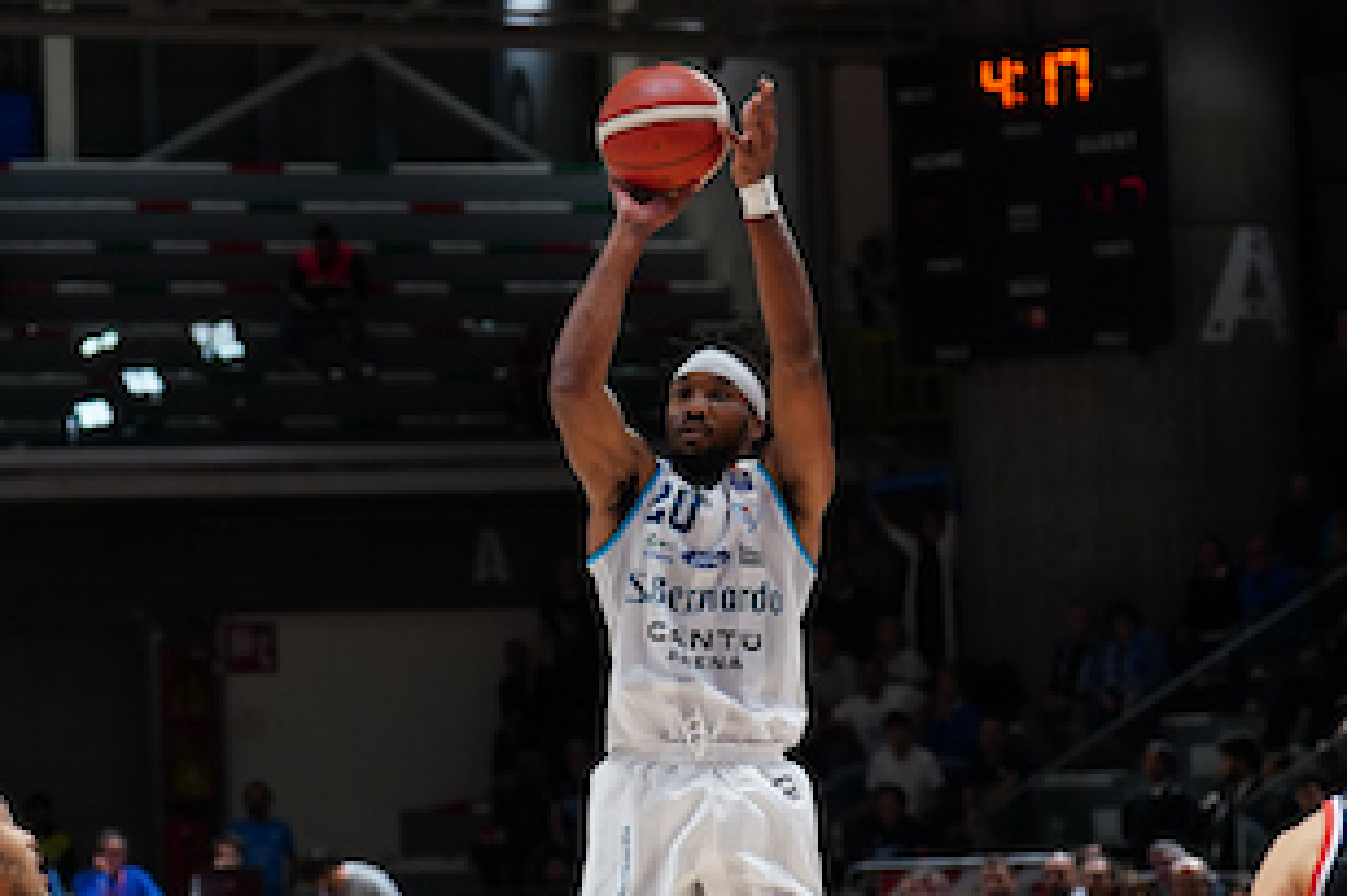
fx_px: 5834
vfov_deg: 8.8
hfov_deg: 13.2
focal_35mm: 156
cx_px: 630
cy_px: 761
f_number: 2.8
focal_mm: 80
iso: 1600
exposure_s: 1/1250
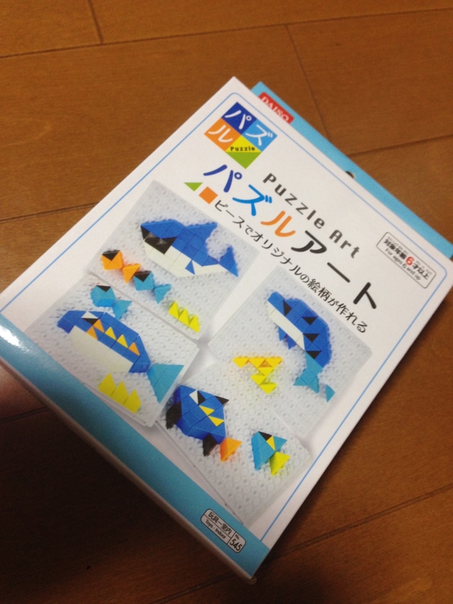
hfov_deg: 42.9
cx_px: 226
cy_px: 302
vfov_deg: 55.4
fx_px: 576
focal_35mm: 33
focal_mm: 4.12
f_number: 2.4
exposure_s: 1/20
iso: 125
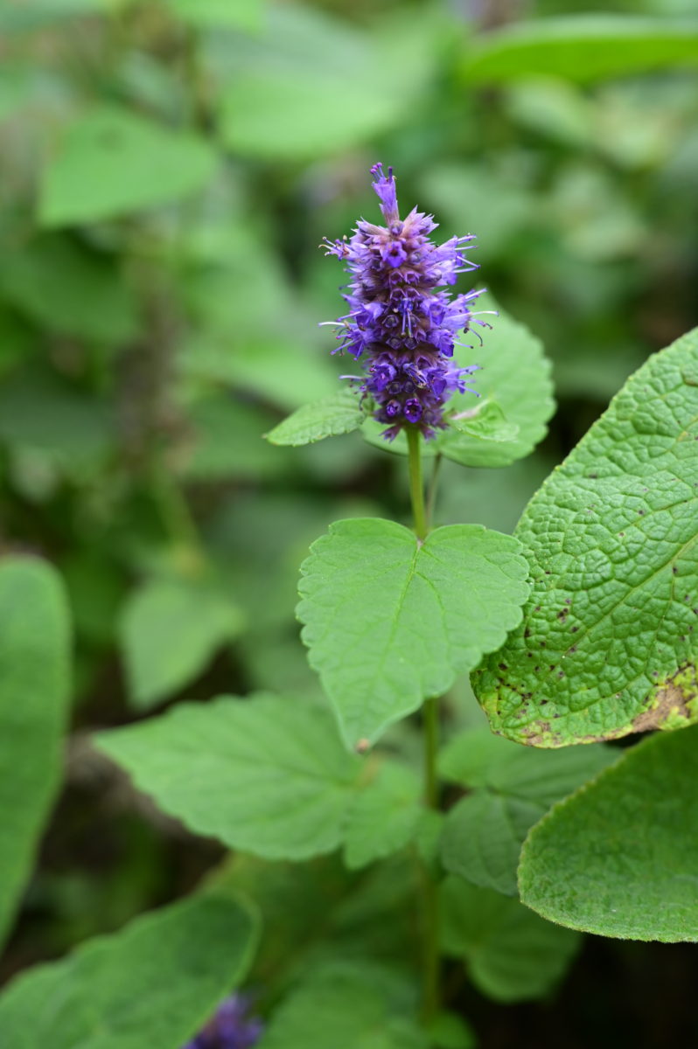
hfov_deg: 19.4
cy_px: 524
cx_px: 349
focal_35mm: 70
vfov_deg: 28.9
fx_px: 2039
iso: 400
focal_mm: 70
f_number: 5.6
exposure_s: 1/200
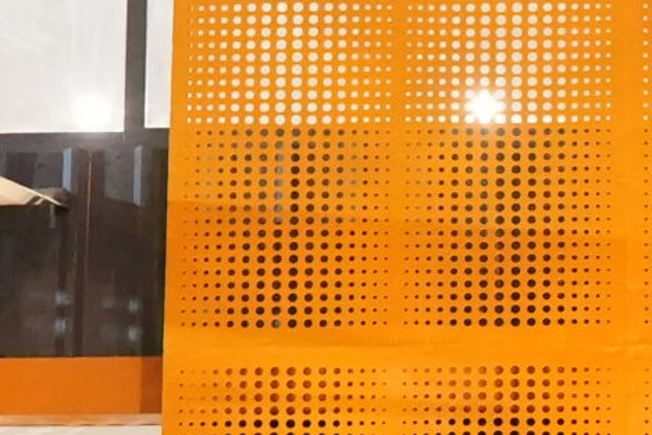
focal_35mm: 131
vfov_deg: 10.0
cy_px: 718
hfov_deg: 15.2
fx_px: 2373
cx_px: 733
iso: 8000
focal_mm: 16
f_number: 3.5
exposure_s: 1/100
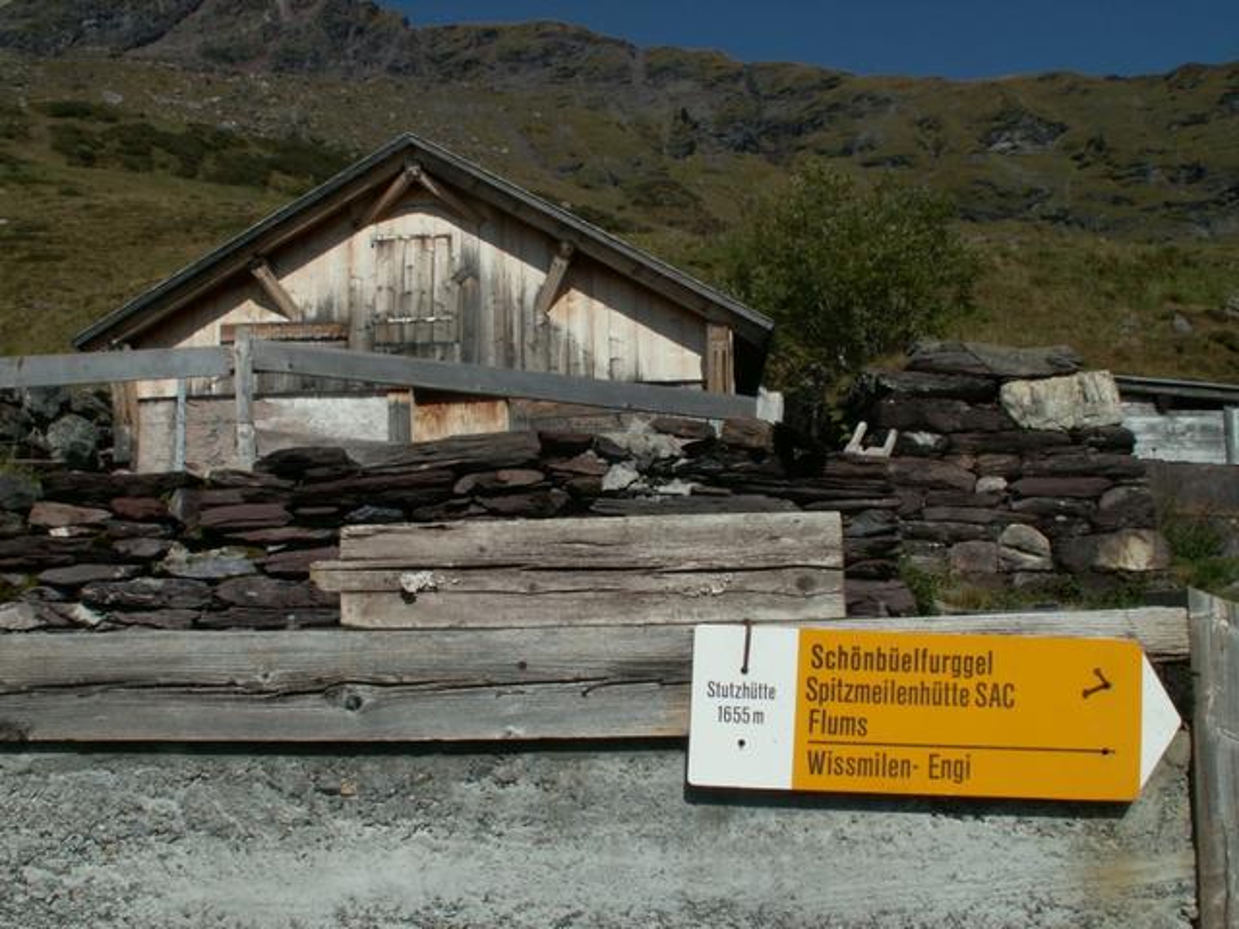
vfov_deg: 40.7
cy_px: 464
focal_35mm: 35
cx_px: 620
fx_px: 1253
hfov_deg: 52.6
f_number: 8
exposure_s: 1/400
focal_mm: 5.86
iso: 50
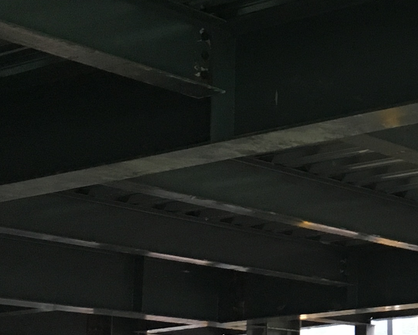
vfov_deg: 14.5
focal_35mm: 106
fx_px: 1311
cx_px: 527
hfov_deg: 17.1
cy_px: 216
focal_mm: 4.15
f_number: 2.2
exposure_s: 1/33
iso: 160
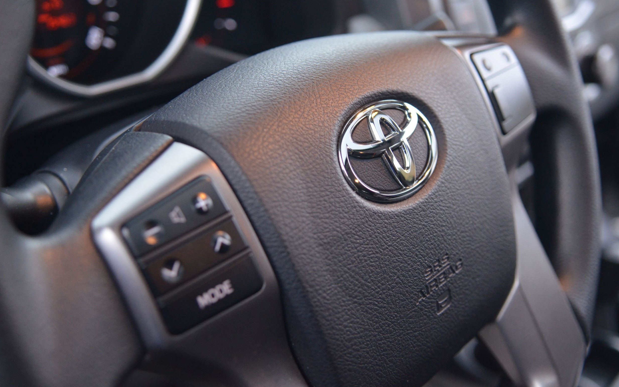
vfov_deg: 28.0
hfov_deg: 43.5
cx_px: 309
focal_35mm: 46
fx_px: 776
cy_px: 181
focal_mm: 30
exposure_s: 1/30
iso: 1600
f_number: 2.8
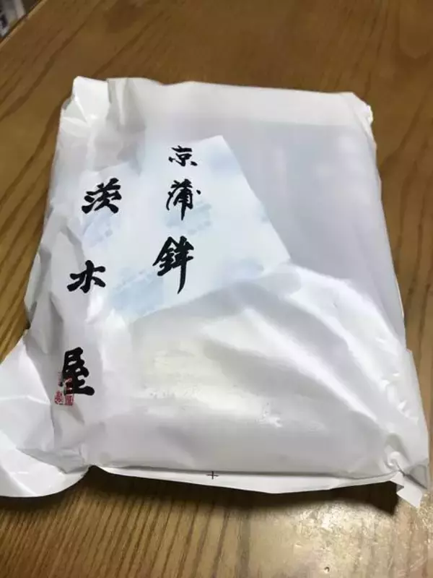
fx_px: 467
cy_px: 289
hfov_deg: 49.7
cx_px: 216
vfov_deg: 63.4
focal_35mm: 28
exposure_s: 1/24
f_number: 1.8
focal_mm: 3.99
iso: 40
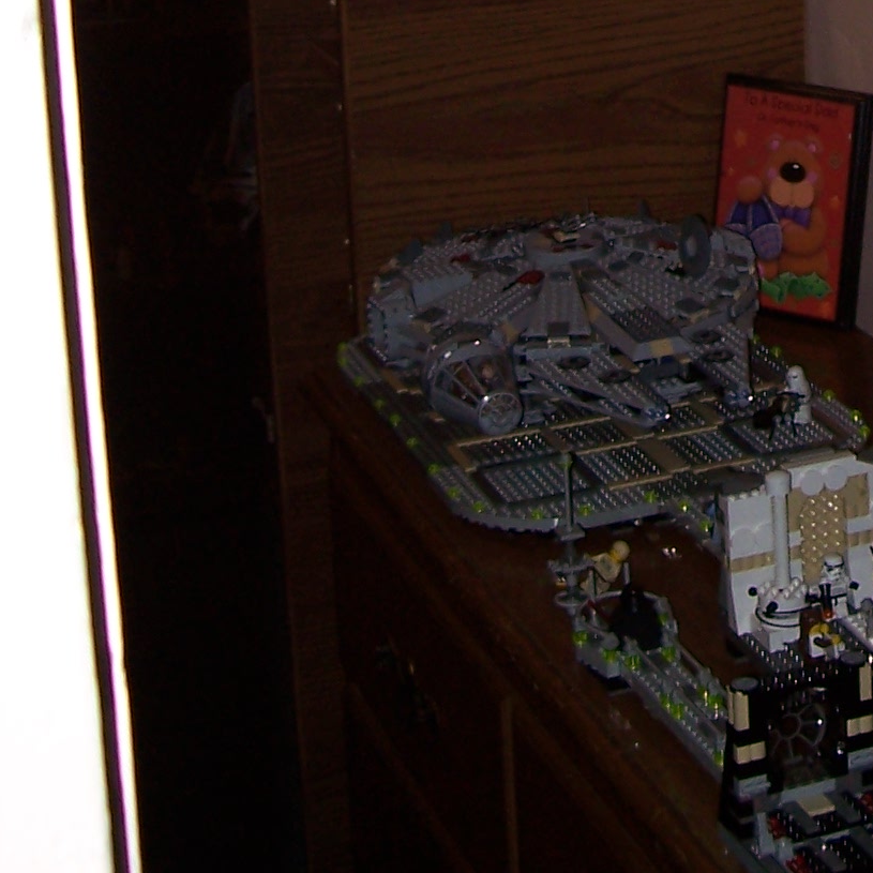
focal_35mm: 95
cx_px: 947
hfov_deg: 17.7
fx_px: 2711
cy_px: -198
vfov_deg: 17.4
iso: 80
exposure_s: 1/60
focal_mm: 5.6
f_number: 2.7
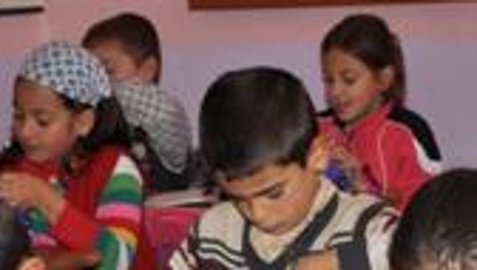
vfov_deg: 6.3
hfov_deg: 11.2
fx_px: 2432
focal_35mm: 192
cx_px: 253
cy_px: 419
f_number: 10
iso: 200
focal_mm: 46
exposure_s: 1/80
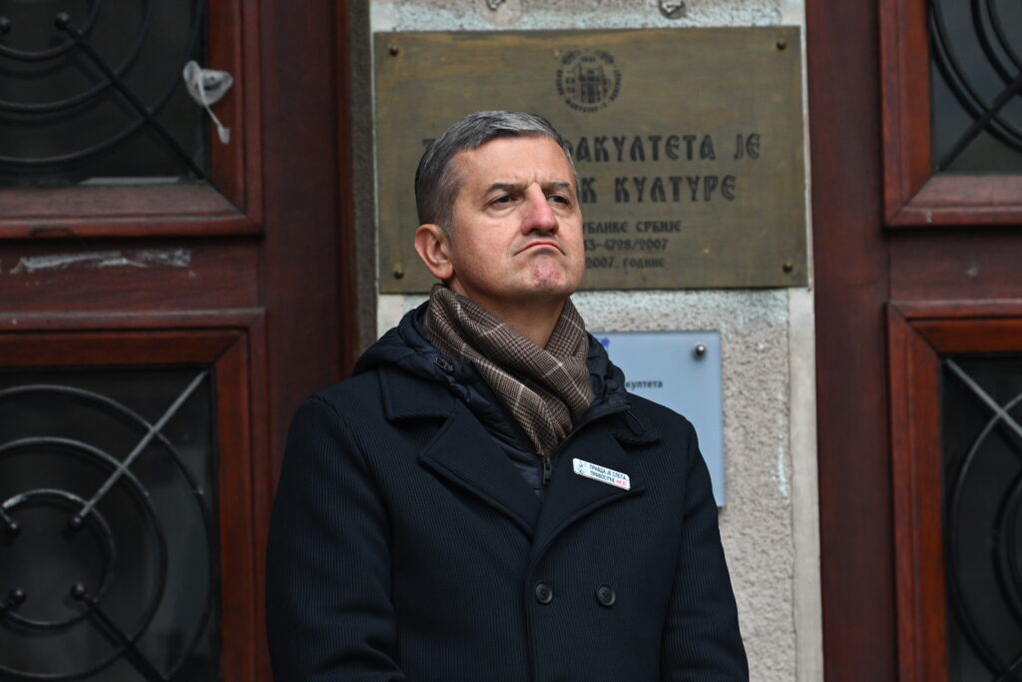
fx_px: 8517
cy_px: 341
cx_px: 511
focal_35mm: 300
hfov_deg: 6.9
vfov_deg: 4.6
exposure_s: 1/320
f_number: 4
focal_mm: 200
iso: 1000
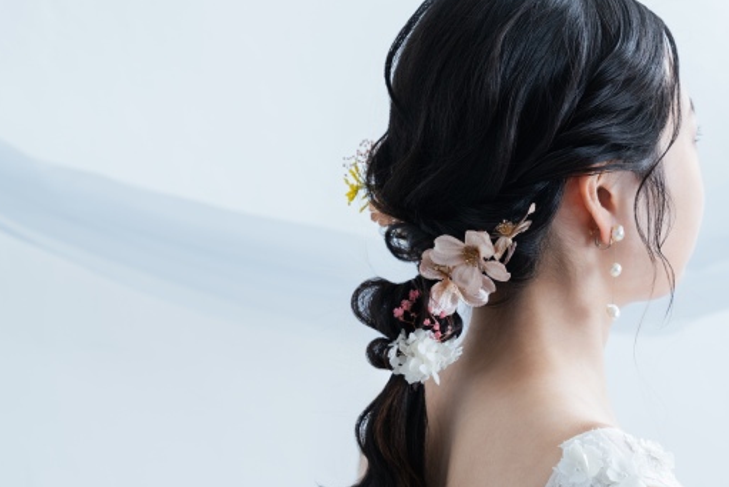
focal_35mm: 97
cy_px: 208
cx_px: 506
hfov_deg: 20.9
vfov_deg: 14.1
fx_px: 1965
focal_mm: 62
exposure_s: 1/125
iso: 200
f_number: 5.6
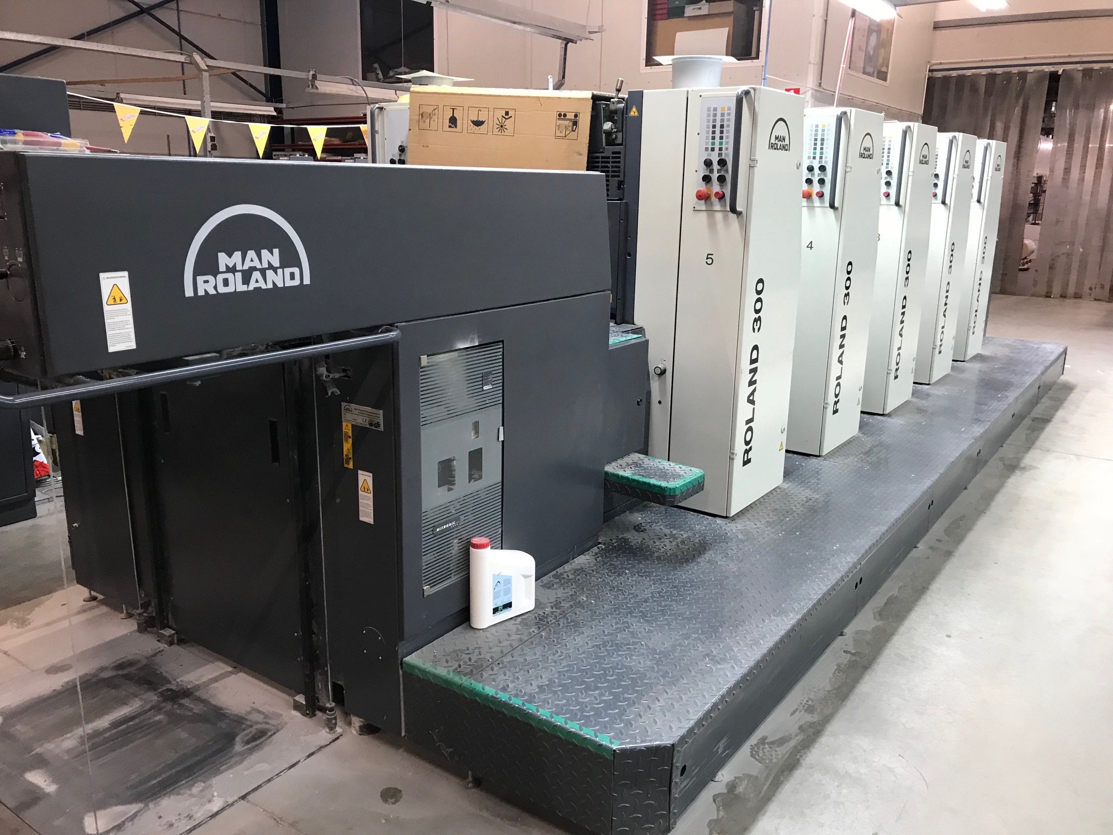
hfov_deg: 63.4
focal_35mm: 28
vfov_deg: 49.7
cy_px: 418
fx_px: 900
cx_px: 556
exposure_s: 1/17
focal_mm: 3.99
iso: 50
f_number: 1.8
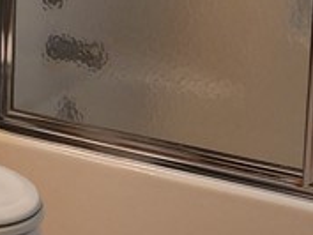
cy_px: -104
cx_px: -320
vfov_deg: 10.8
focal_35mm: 133
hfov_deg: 12.9
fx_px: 1203
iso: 80
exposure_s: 1/120
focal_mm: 6.4
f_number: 1.8
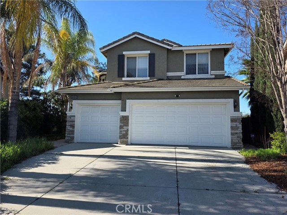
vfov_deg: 58.9
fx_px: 191
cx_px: 144
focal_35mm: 23
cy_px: 108
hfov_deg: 73.9
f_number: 1.7
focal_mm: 6.3
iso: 80
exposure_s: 1/3092
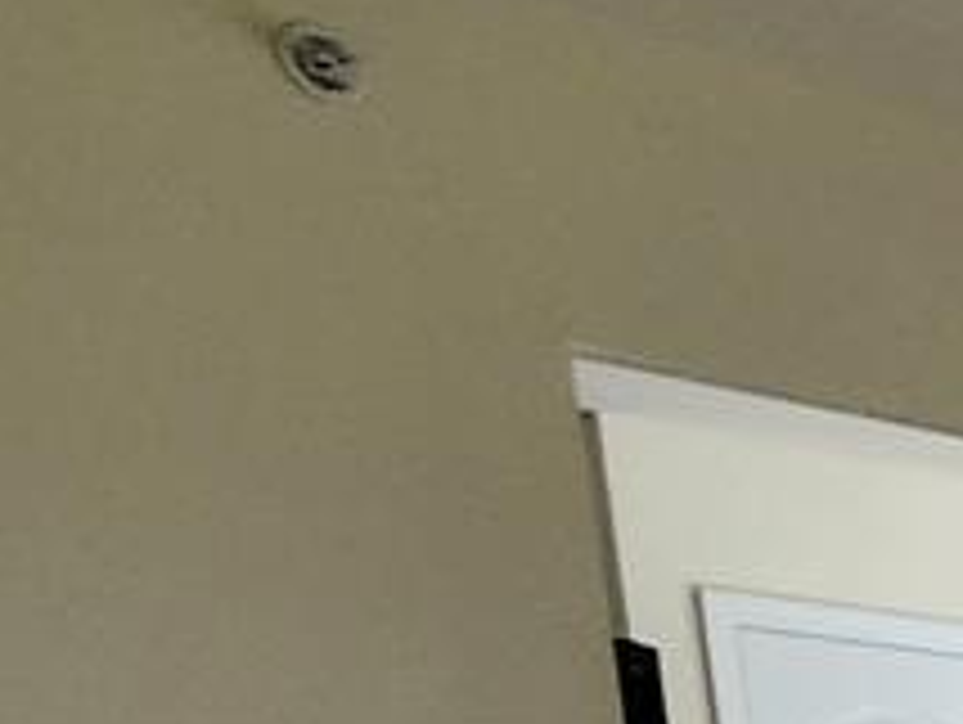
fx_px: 2702
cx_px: 3236
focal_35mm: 97
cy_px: 1785
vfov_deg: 12.0
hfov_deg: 10.1
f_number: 2.2
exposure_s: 1/120
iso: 80
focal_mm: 2.2
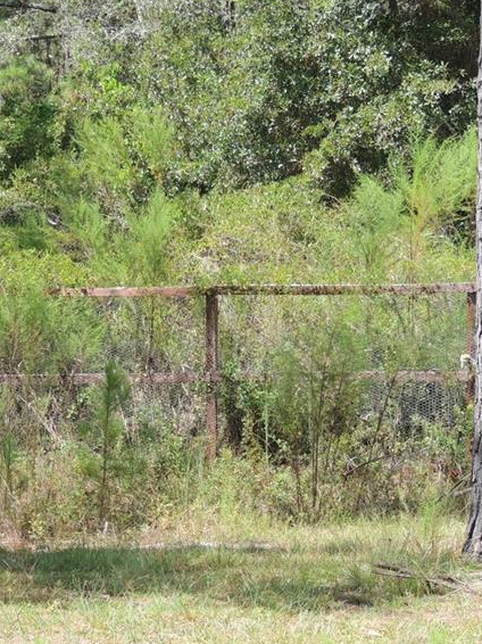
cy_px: 406
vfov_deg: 10.4
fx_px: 3530
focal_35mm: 190
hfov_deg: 7.8
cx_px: 63
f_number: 4.2
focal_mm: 18.7
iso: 160
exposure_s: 1/400
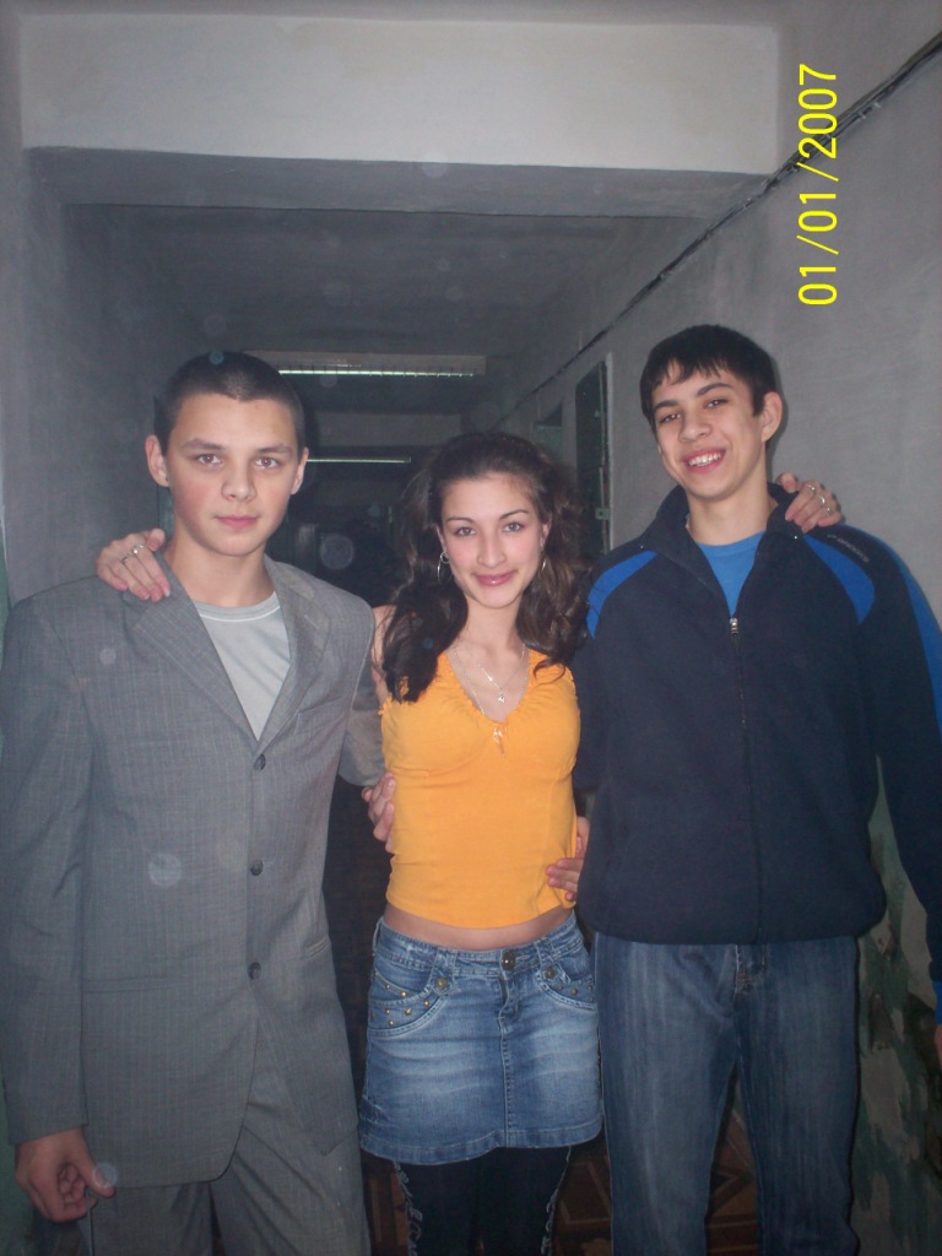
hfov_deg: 39.7
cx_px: 471
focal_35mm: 36
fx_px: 1306
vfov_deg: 51.4
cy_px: 628
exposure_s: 1/60
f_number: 4.5
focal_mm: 6
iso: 140
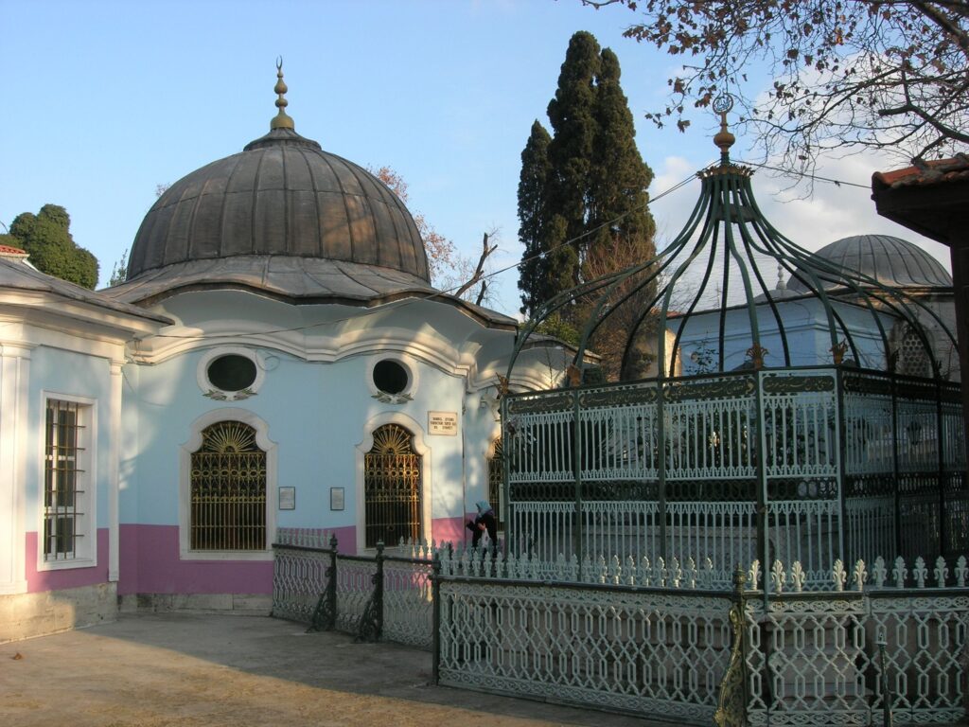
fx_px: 1064
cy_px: 364
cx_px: 484
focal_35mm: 38
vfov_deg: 37.7
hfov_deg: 49.0
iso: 64
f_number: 4.8
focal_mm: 7.8
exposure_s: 1/206
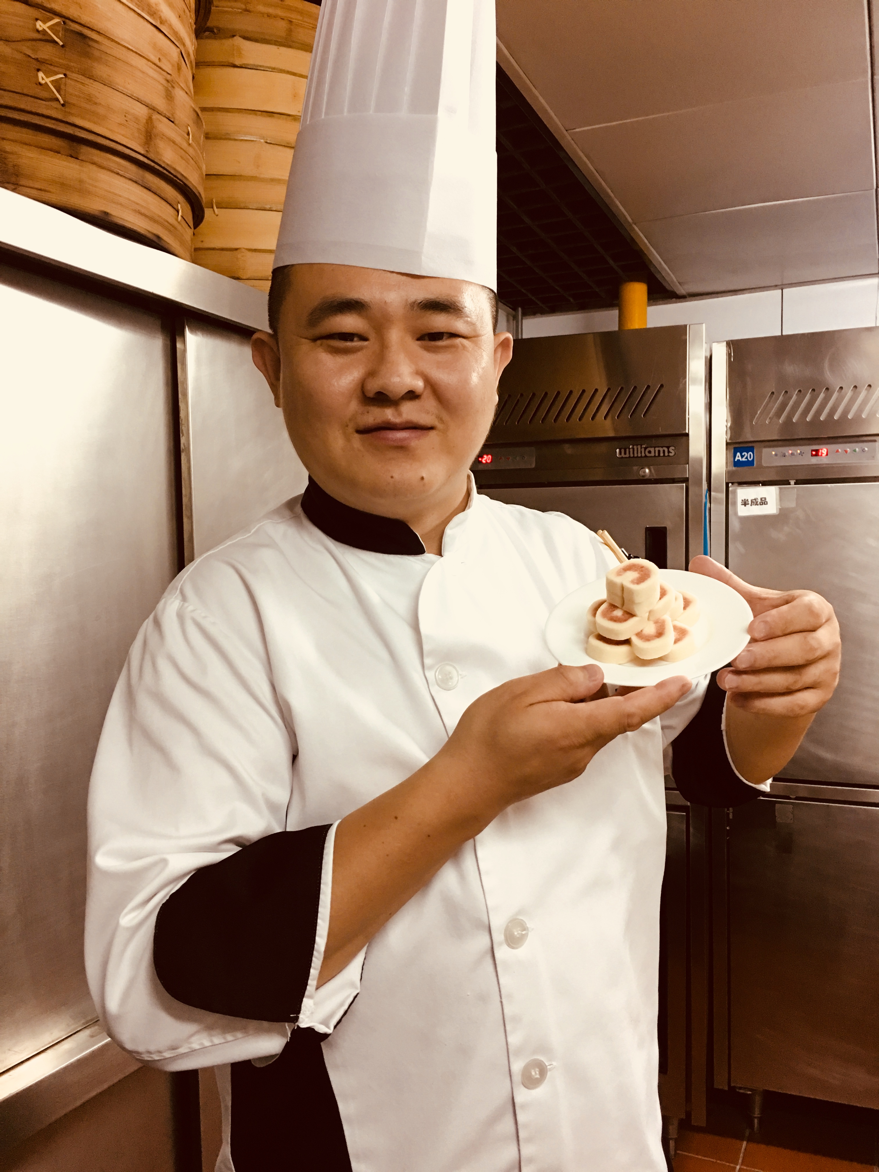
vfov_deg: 61.7
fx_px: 982
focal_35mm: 29
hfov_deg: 48.2
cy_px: 586
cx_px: 440
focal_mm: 4.15
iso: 80
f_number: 2.2
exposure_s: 1/17
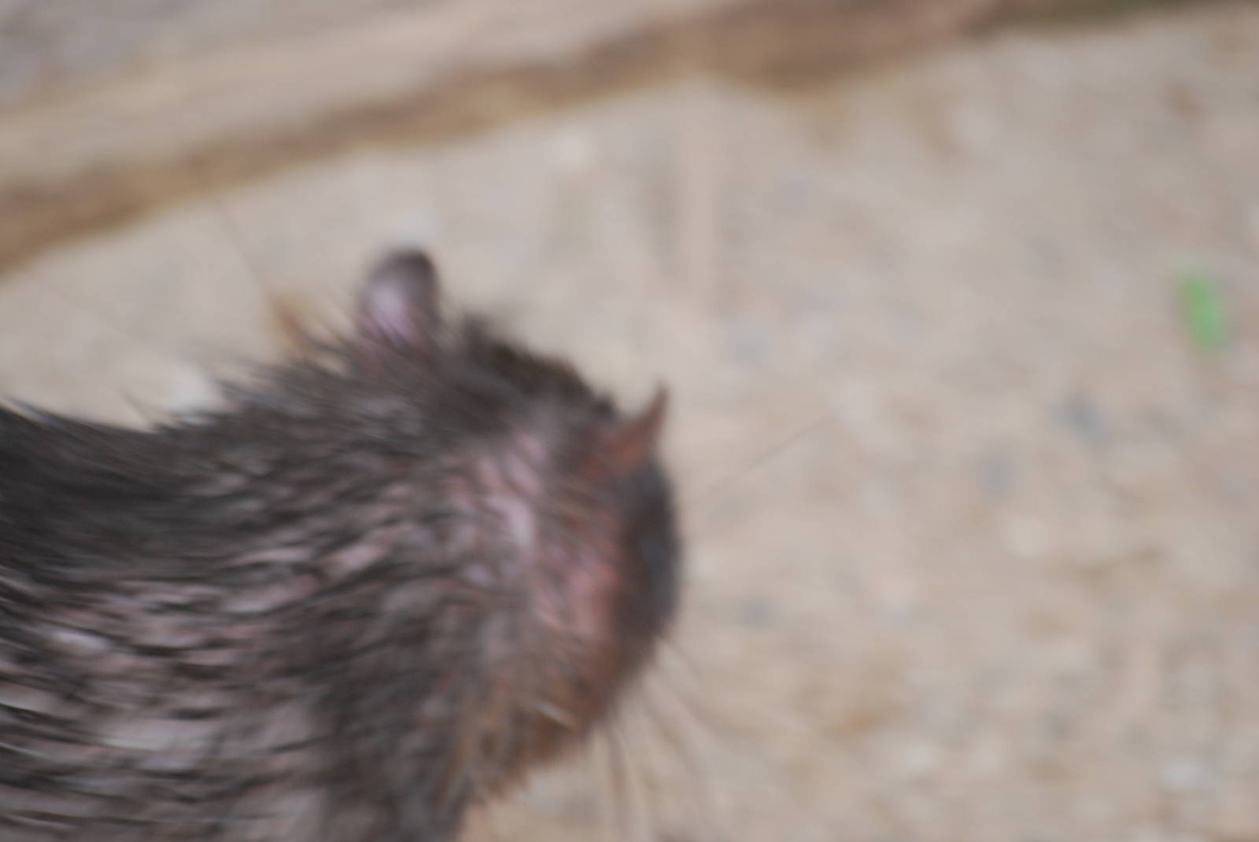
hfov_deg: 5.1
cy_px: 421
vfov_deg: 3.4
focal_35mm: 405
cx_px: 630
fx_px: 14180
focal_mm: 270
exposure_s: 1/40
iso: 400
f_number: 5.6
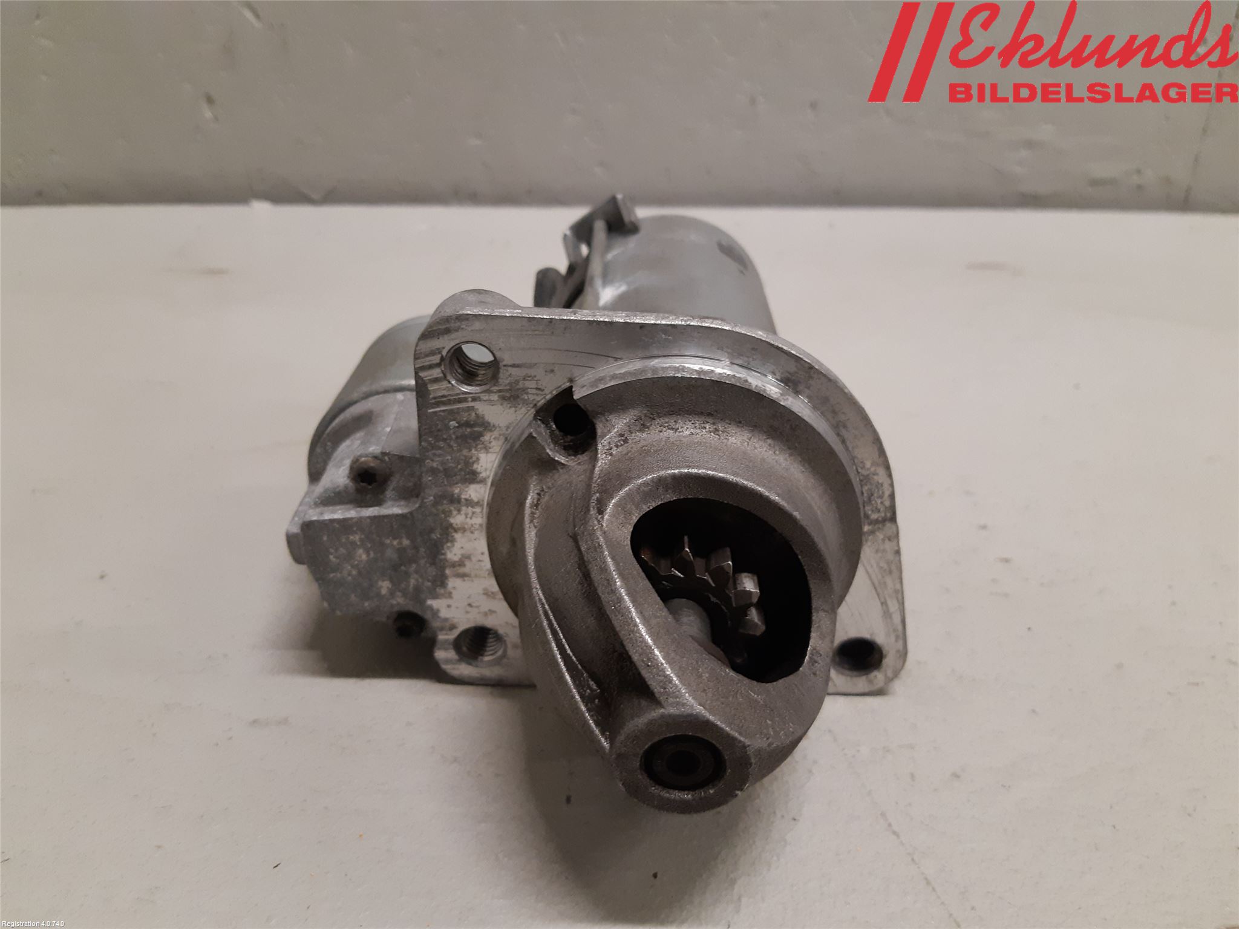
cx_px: 620
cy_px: 464
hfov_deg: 67.3
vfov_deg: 53.1
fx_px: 931
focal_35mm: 26
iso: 250
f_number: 1.7
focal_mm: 3.93
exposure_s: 1/50
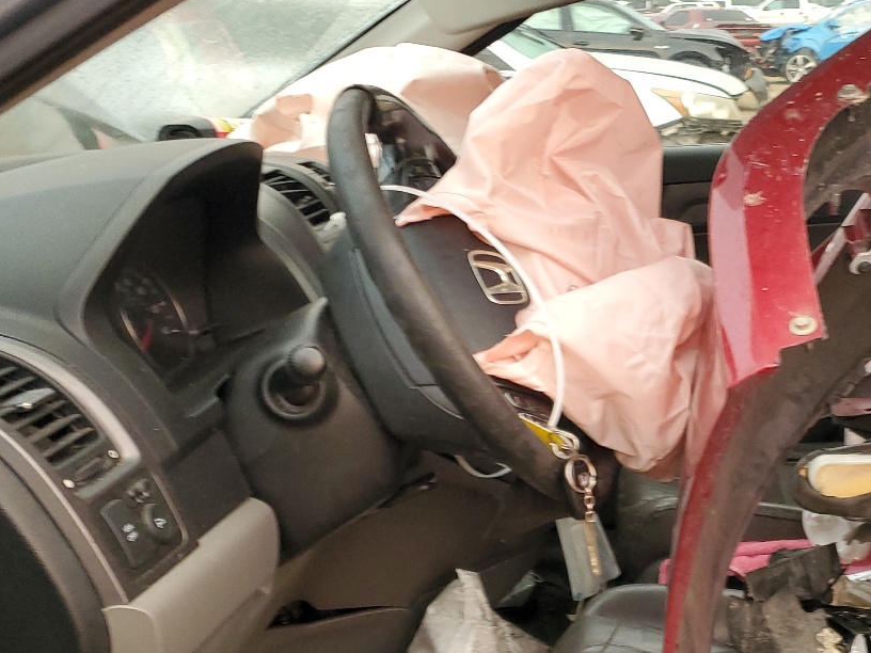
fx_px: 1283
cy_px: 516
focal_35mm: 51
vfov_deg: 28.0
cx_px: 701
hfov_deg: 36.2
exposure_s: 1/60.2
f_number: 1.5
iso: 145
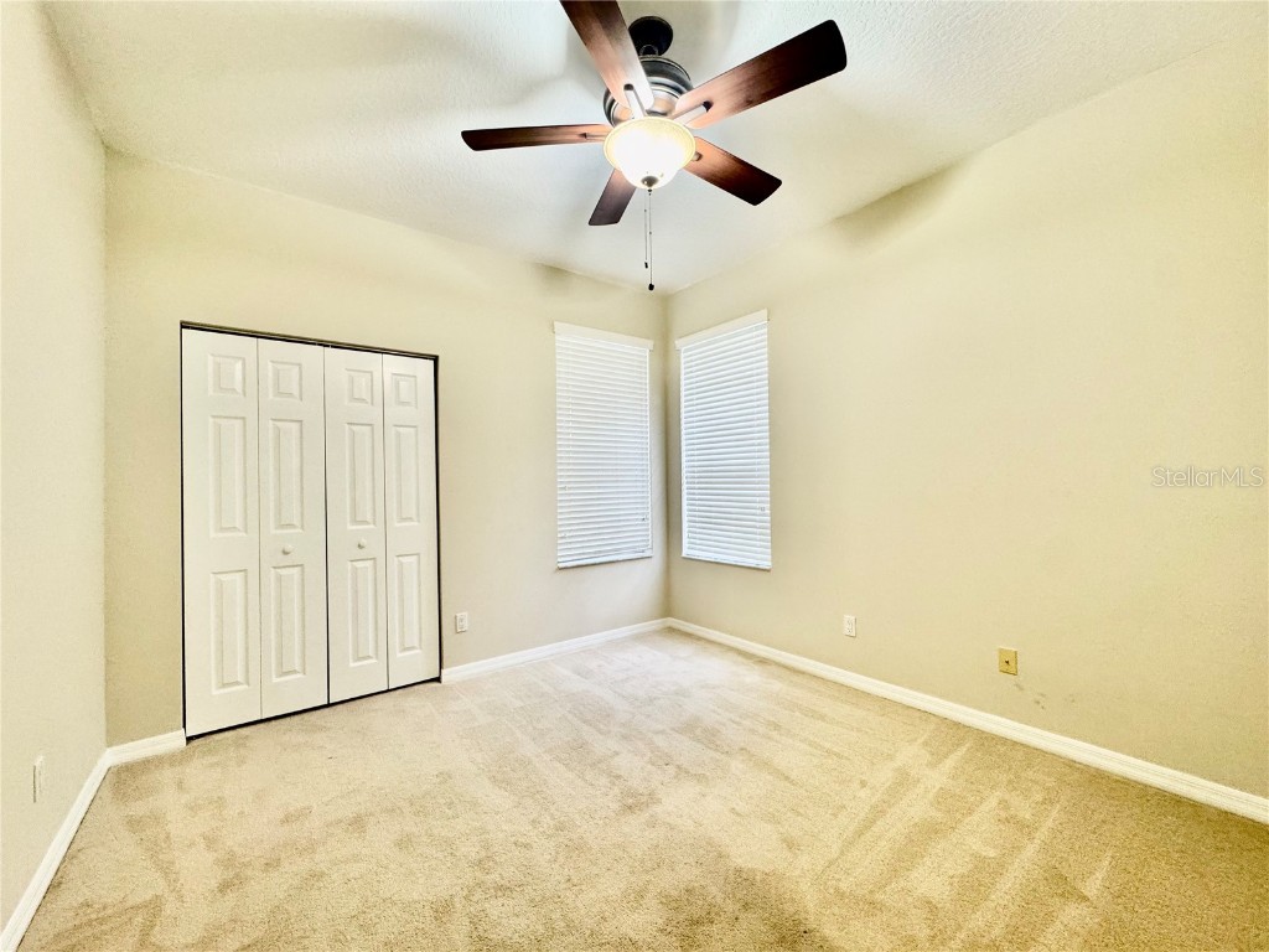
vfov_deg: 85.7
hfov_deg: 102.1
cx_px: 634
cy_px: 476
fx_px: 513
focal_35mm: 14
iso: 200
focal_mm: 2.22
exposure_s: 1/60
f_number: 2.2
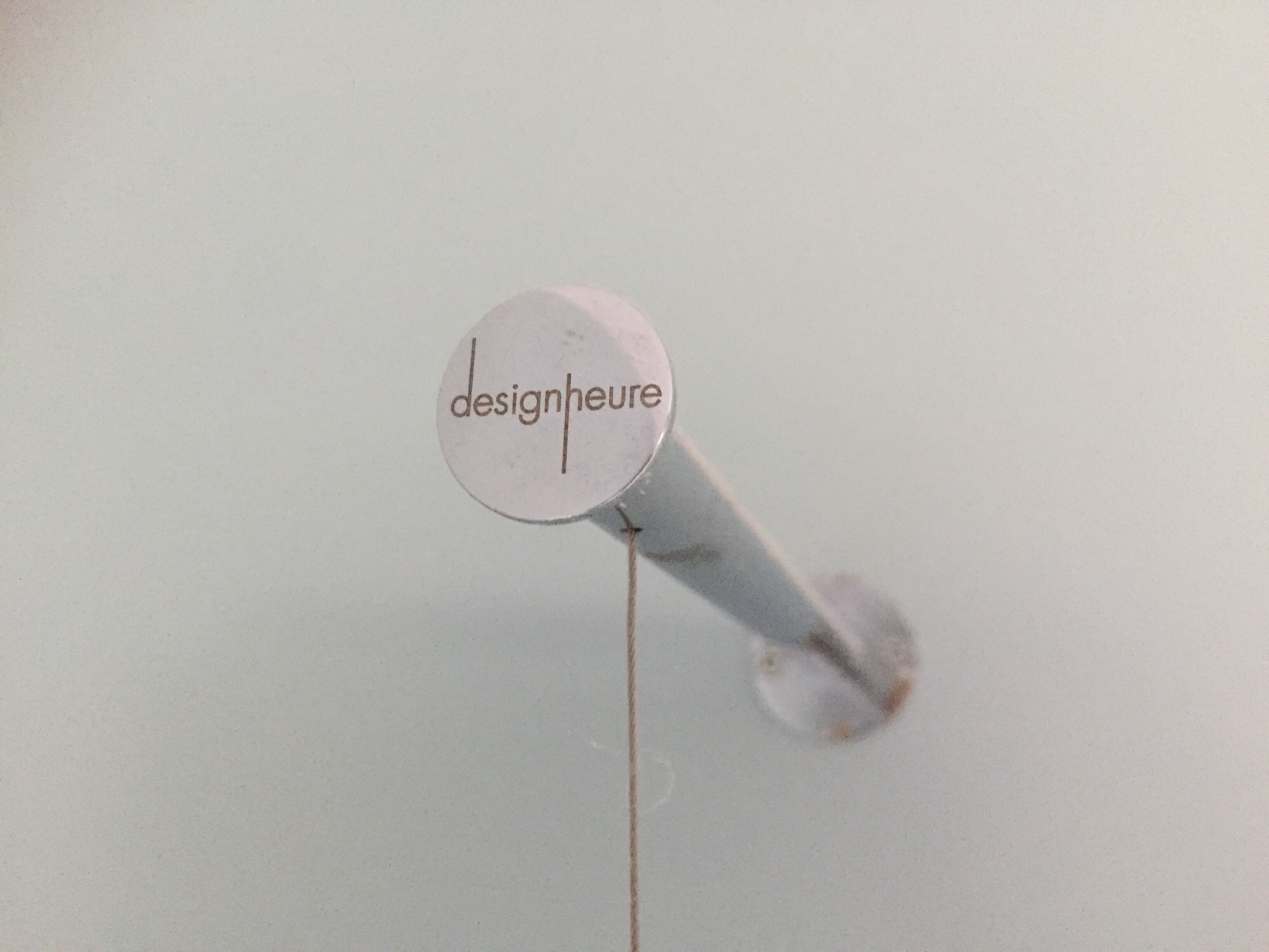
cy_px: 476
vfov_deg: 48.2
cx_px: 634
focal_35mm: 29
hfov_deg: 61.7
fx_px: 1063
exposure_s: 1/17
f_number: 2.2
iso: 320
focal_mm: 4.15
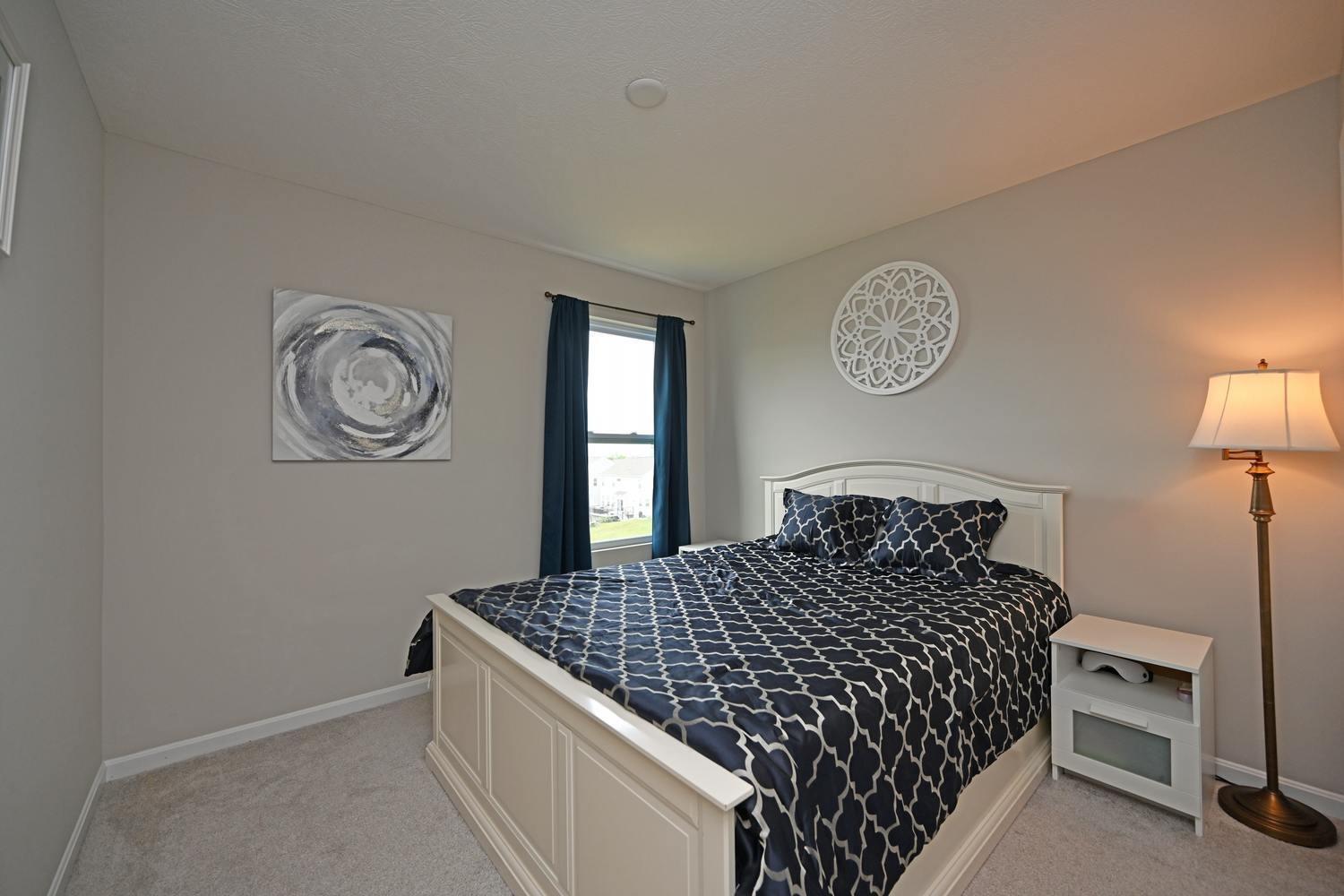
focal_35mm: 14
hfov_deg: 104.3
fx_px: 523
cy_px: 448
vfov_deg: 81.2
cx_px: 672
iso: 200
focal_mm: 14
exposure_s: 1/100
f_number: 5
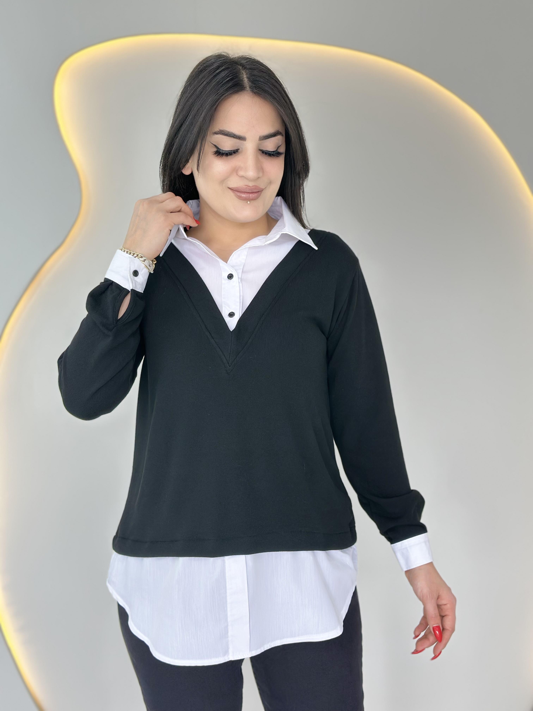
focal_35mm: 48
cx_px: 266
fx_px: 985
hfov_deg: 30.3
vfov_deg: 39.7
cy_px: 356
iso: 64
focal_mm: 6.86
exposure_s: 1/111
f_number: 1.78
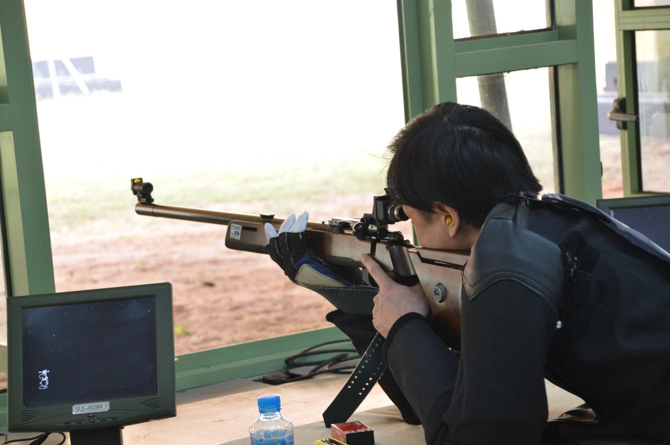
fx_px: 2231
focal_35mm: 120
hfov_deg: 17.1
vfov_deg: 11.4
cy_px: 222
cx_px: 335
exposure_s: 1/80
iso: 800
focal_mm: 80
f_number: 5.6
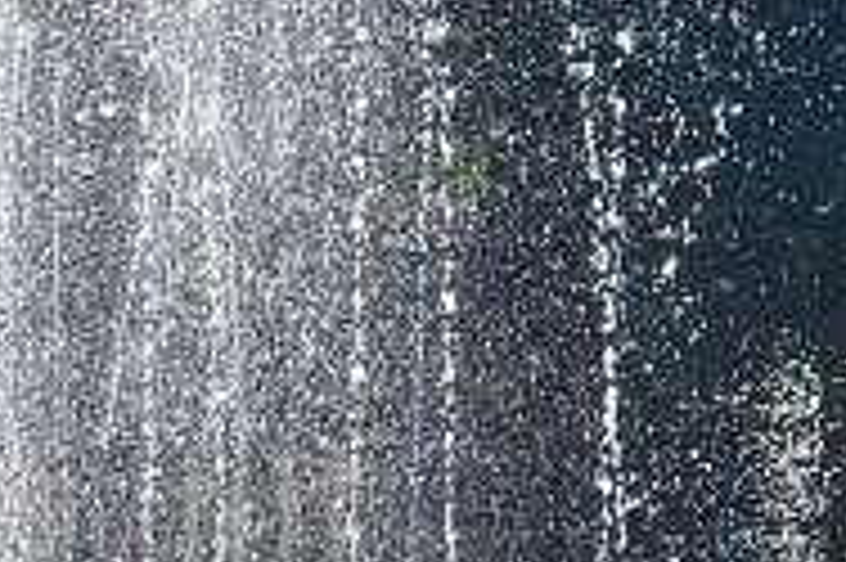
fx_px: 23577
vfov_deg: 1.4
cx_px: 396
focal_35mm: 1004
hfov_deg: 2.1
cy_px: 371
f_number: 5.6
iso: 100
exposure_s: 1/500
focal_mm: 105
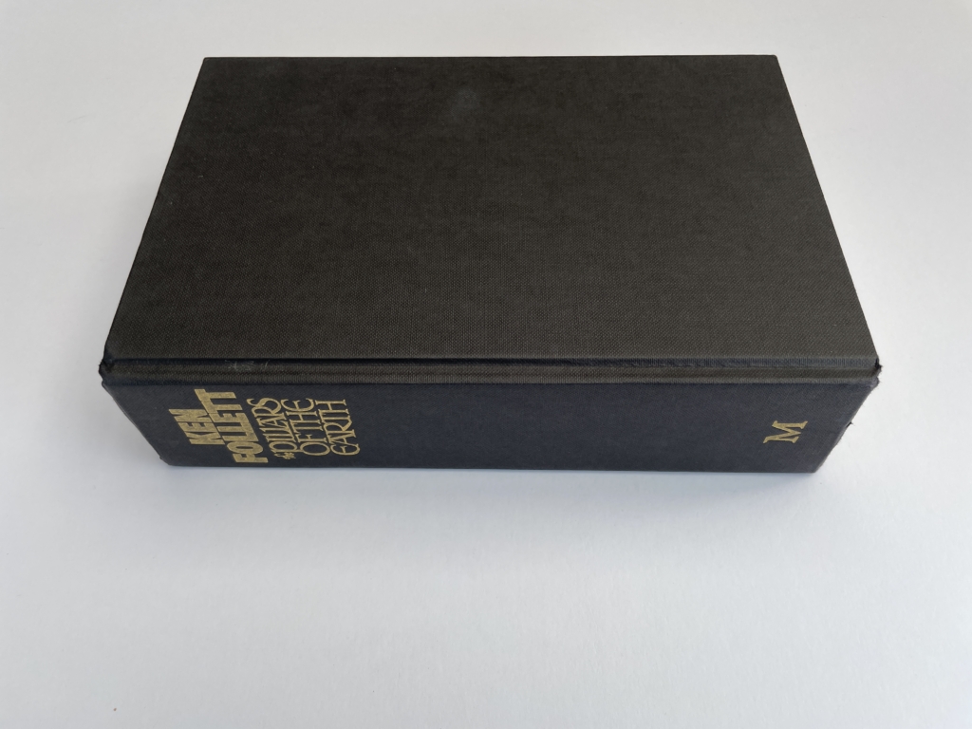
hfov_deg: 67.3
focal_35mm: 26
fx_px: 730
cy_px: 364
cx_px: 486
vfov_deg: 53.1
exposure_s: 1/349
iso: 32
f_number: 1.6
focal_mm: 4.2
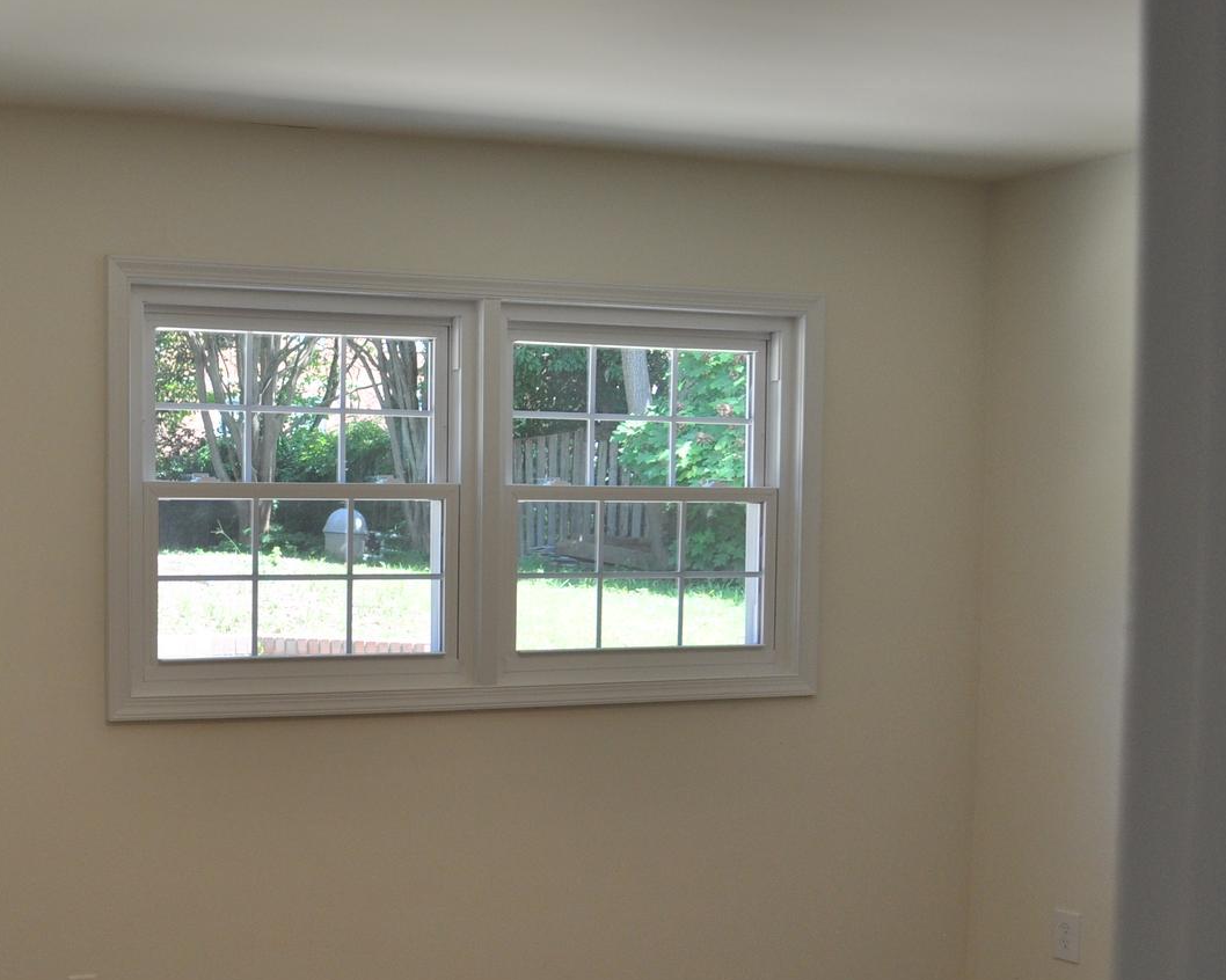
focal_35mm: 49
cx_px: 122
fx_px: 1778
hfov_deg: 35.8
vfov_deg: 30.6
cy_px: 653
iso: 400
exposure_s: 1/100
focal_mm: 18
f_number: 5
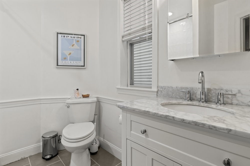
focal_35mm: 18
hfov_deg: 90.0
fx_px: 125
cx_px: 125
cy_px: 83
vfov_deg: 67.4
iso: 320
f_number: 9
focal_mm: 18
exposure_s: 1/2.5
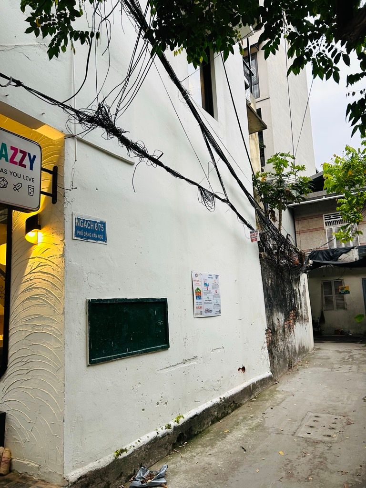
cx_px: 183
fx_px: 367
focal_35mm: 26
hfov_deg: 53.1
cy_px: 244
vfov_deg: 67.3
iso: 125
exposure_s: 1/117
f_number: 1.5
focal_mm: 5.7
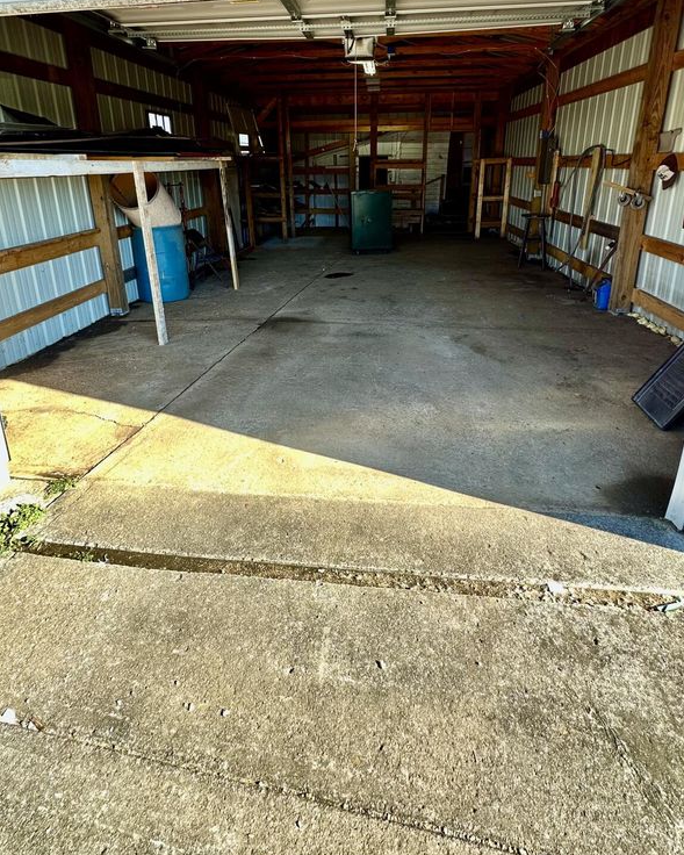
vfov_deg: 81.3
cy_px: 308
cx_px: 332
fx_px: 481
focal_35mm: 19
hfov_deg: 70.8
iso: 64
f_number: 2.2
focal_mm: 2.22
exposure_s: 1/120
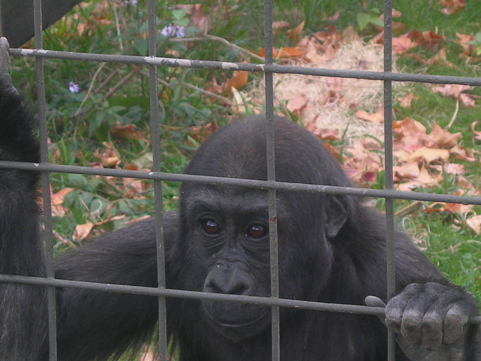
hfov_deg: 8.7
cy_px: 268
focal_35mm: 228
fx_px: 3168
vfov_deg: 6.5
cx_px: 248
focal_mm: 23.4
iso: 53
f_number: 4.9
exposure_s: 1/30
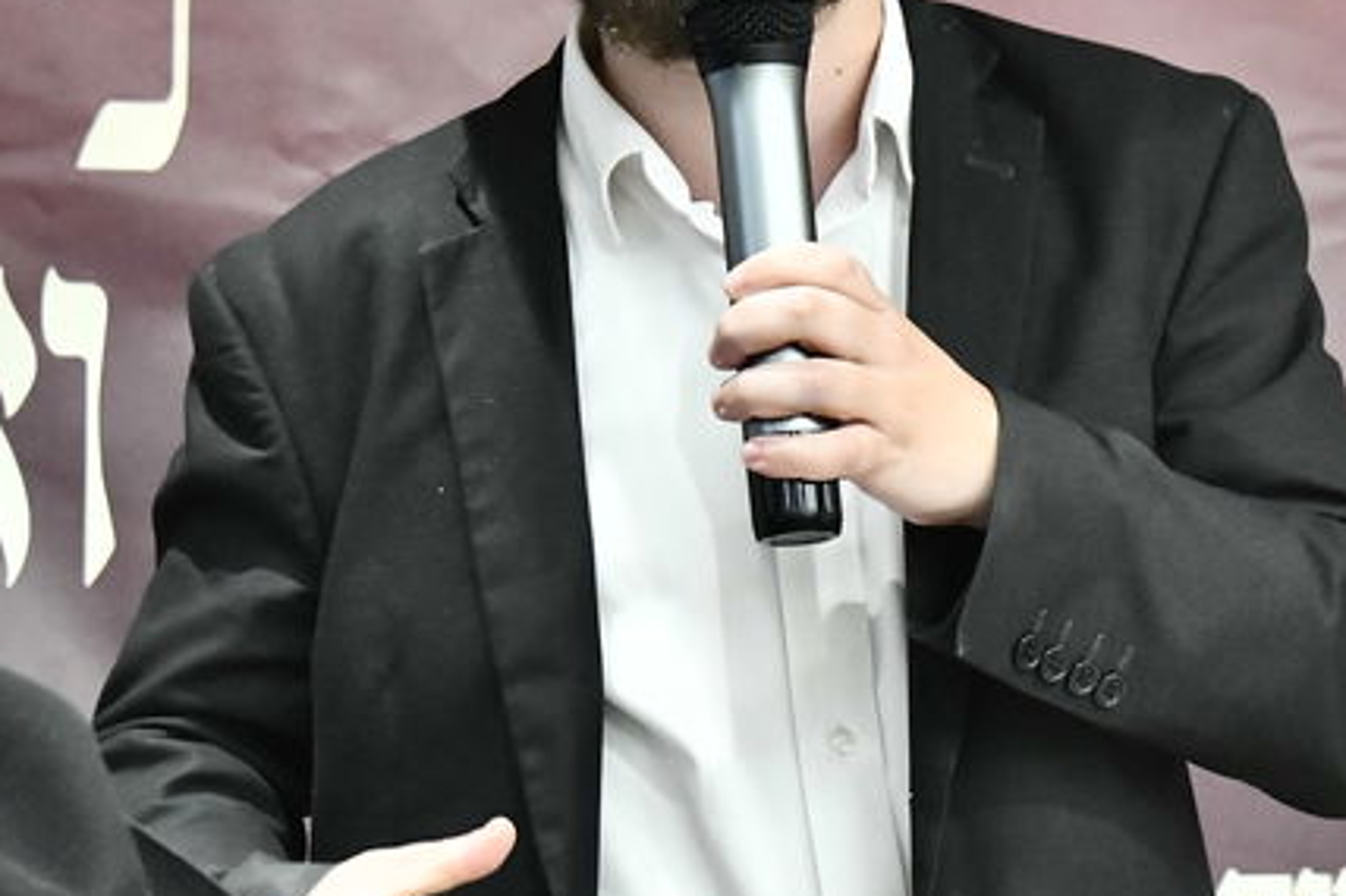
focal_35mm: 203
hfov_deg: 10.1
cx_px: 1060
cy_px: 369
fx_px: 7587
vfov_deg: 6.8
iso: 4000
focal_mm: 62
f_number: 5
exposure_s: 1/125
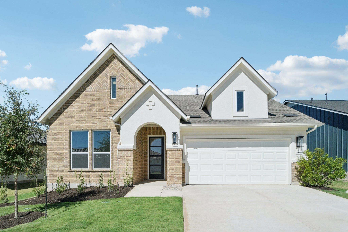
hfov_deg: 81.2
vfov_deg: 59.5
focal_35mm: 21
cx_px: 174
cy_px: 116
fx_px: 203
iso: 400
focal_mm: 14
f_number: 8
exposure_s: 1/1600
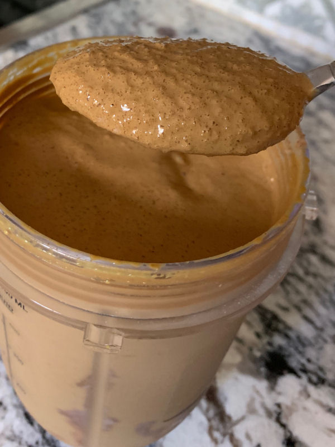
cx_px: 168
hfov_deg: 53.1
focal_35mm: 26
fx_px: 335
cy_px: 224
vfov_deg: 67.3
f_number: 1.8
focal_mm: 4.25
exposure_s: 1/60
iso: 200
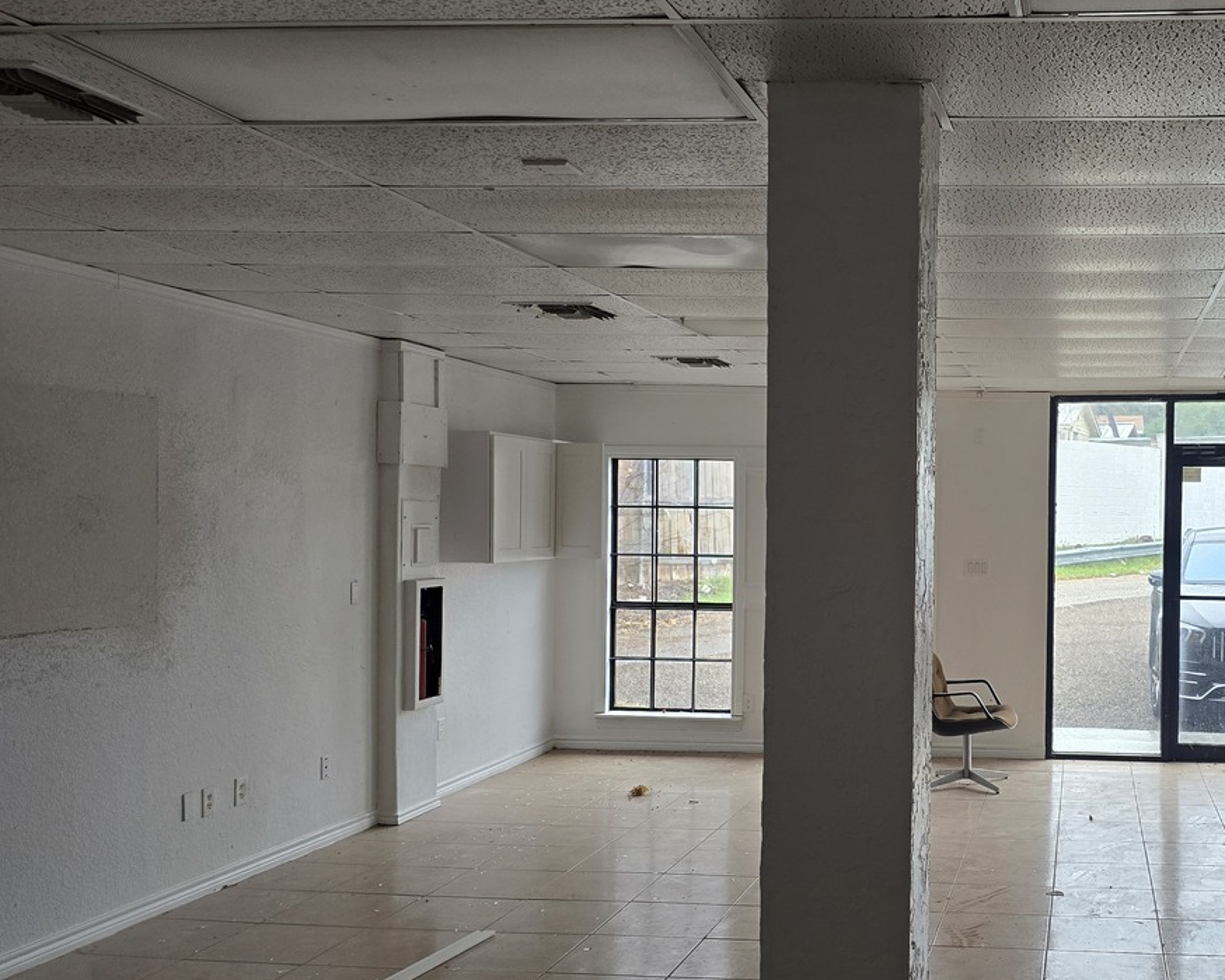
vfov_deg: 40.0
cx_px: 997
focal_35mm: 37
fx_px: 1341
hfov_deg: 46.3
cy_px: 579
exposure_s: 1/180
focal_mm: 6.3
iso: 125
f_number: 1.7
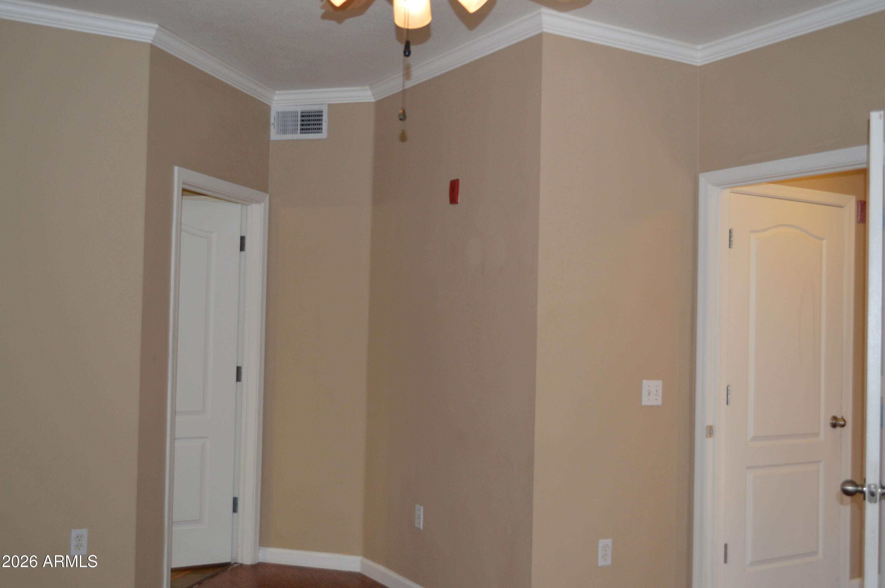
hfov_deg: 53.2
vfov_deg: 36.8
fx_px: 884
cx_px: 442
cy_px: 294
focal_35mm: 36
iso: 560
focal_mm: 24
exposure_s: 1/60
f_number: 4
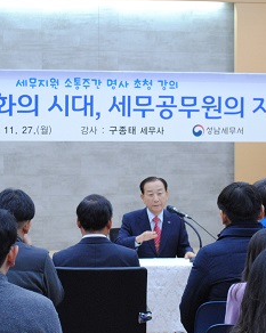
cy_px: 178
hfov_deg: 10.9
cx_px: 105
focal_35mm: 142
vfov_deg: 13.6
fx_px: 1400
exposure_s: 1/30
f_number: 5.3
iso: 640
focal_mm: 42
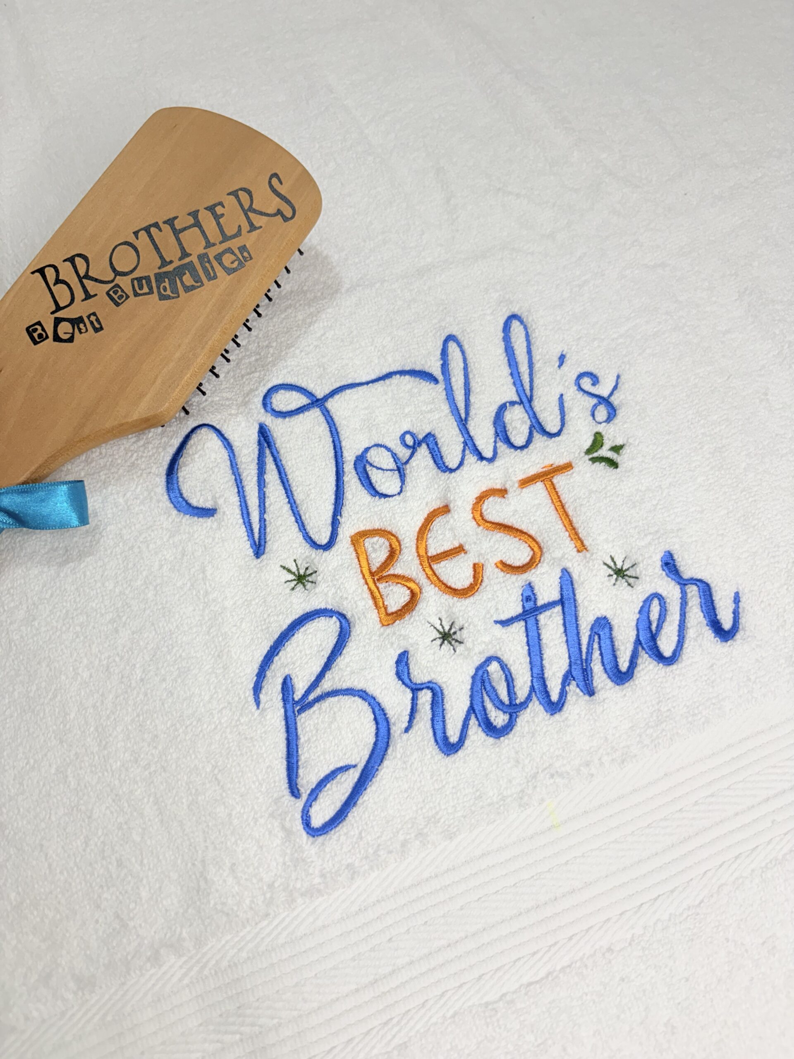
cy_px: 530
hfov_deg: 53.1
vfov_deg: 67.3
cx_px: 397
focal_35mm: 26
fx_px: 795
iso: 50
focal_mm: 5.96
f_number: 1.6
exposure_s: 1/100
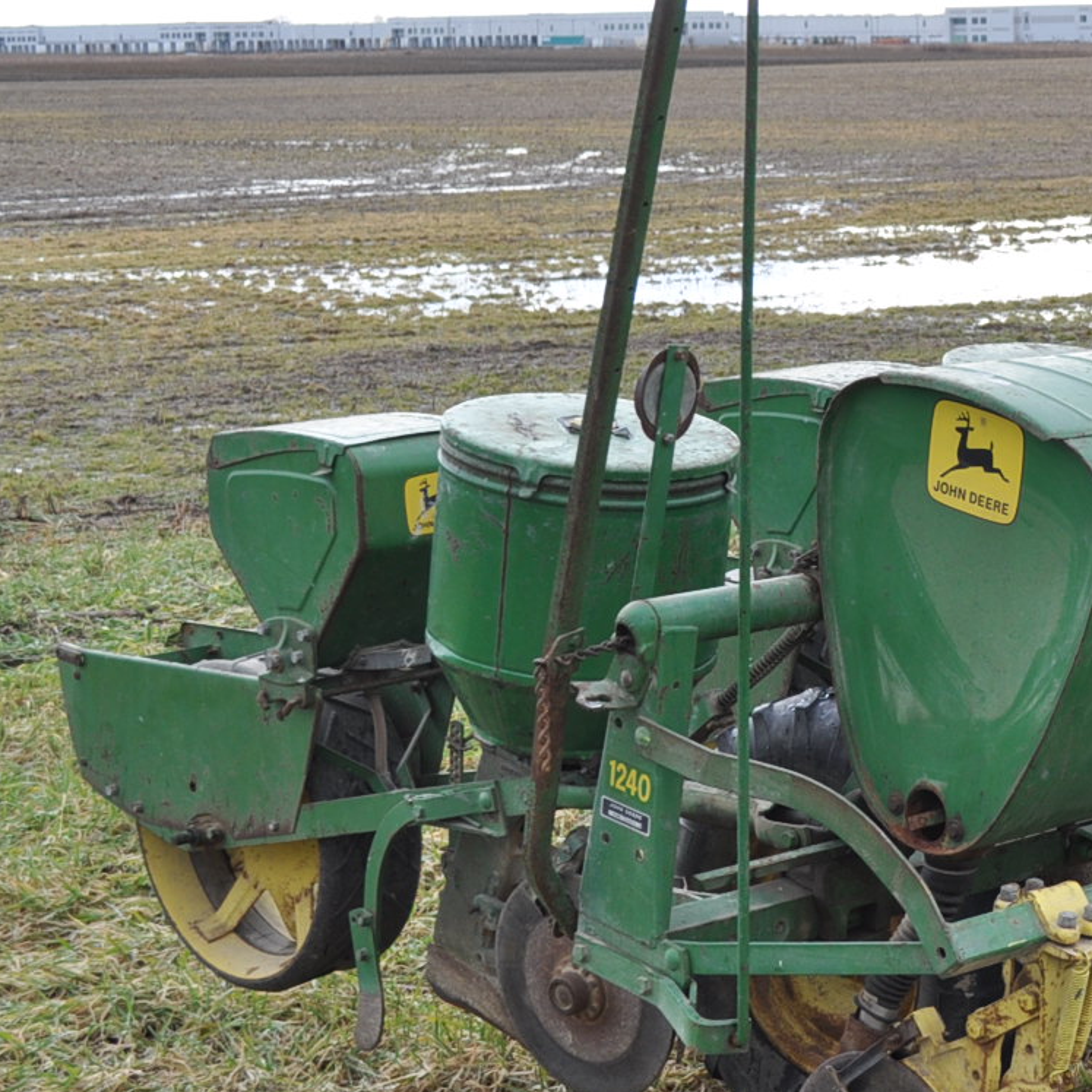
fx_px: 3391
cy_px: 503
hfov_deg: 17.0
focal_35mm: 95
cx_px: 1519
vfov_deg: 18.3
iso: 200
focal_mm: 26
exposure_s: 1/160
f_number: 6.3
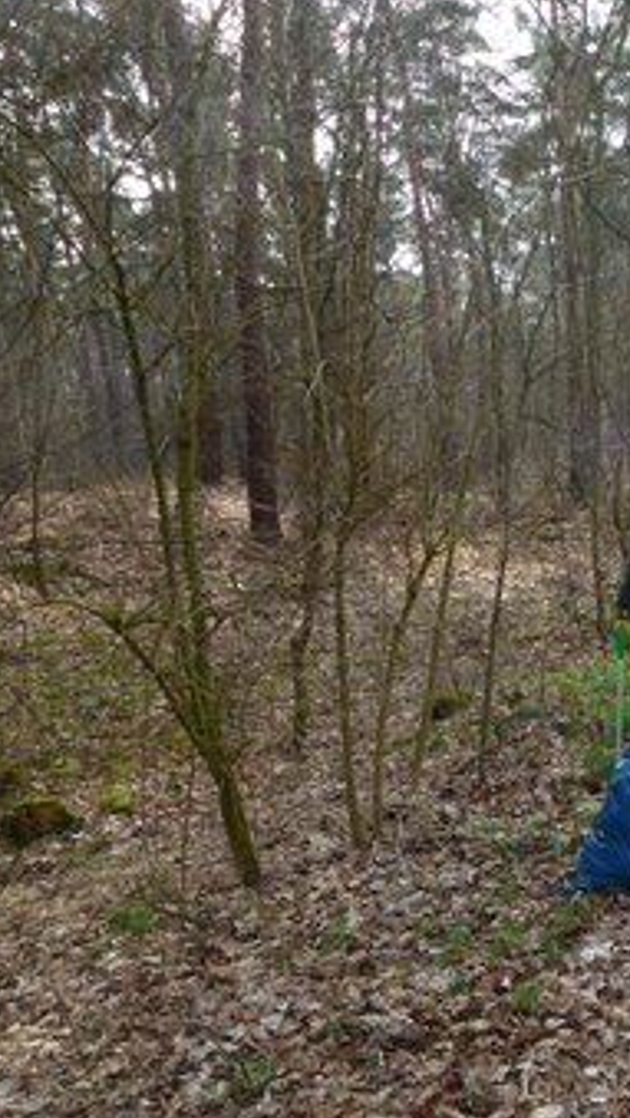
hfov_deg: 29.6
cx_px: 646
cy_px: 551
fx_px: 1097
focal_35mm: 37
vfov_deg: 54.0
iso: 100
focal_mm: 4.3
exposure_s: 1/125
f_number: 3.5
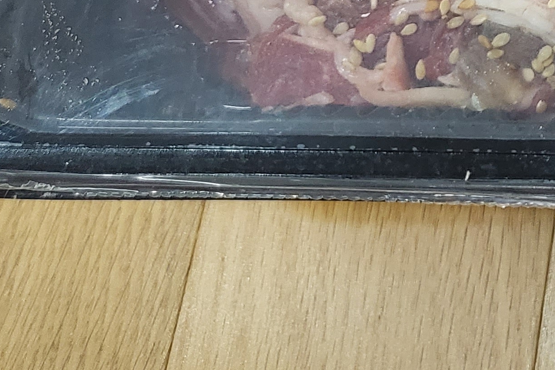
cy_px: -286
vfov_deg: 13.9
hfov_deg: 20.2
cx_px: 811
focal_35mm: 88
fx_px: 1356
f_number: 1.8
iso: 320
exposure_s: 1/120
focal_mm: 4.25
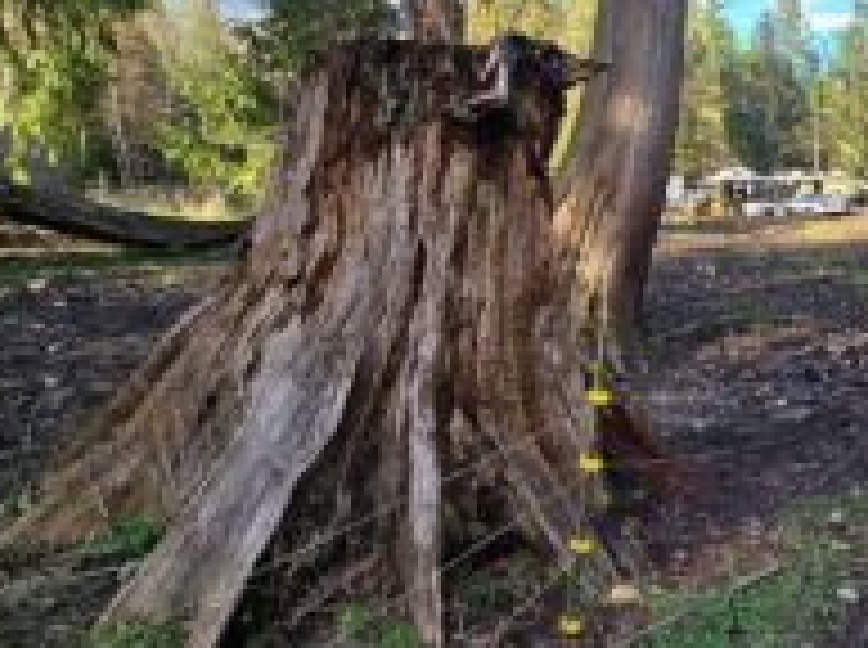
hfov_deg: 57.4
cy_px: 220
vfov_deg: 50.4
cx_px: 760
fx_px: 676
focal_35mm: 27
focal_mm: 2.2
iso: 50
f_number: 2.2
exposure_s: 1/380
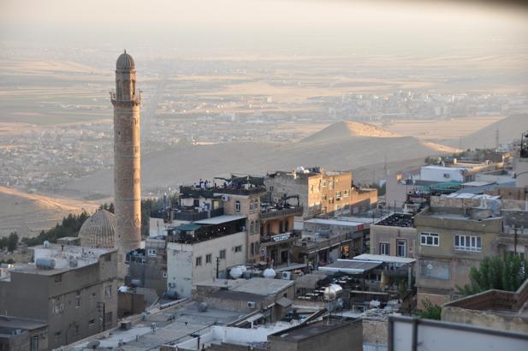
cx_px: 264
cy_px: 176
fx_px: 1538
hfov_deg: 19.5
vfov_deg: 13.0
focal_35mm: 105
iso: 200
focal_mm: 70
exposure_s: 1/200
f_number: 5
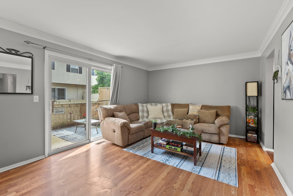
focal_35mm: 16
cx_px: 146
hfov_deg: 96.7
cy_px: 98
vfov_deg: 73.8
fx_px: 130
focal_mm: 16
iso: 640
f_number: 9
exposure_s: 1/8
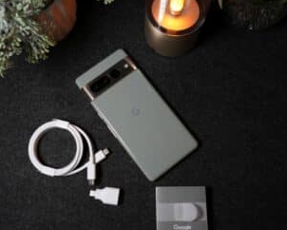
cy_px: 119
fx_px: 340
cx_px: 141
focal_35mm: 40
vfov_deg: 37.4
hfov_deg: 45.8
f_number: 7.1
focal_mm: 33
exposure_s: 1/40
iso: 640
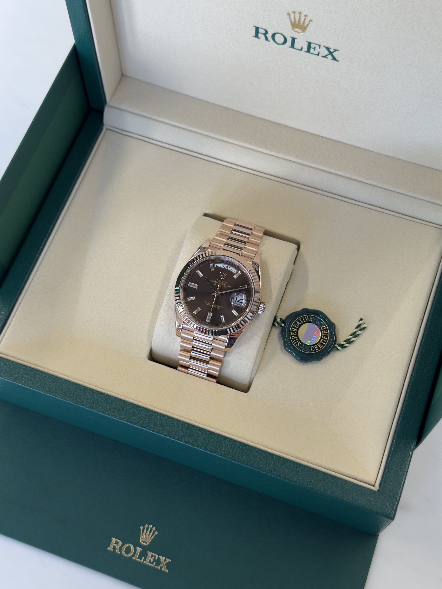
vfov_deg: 39.7
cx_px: 221
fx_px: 817
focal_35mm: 48
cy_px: 294
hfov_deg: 30.3
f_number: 1.78
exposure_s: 1/121
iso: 80
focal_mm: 6.76
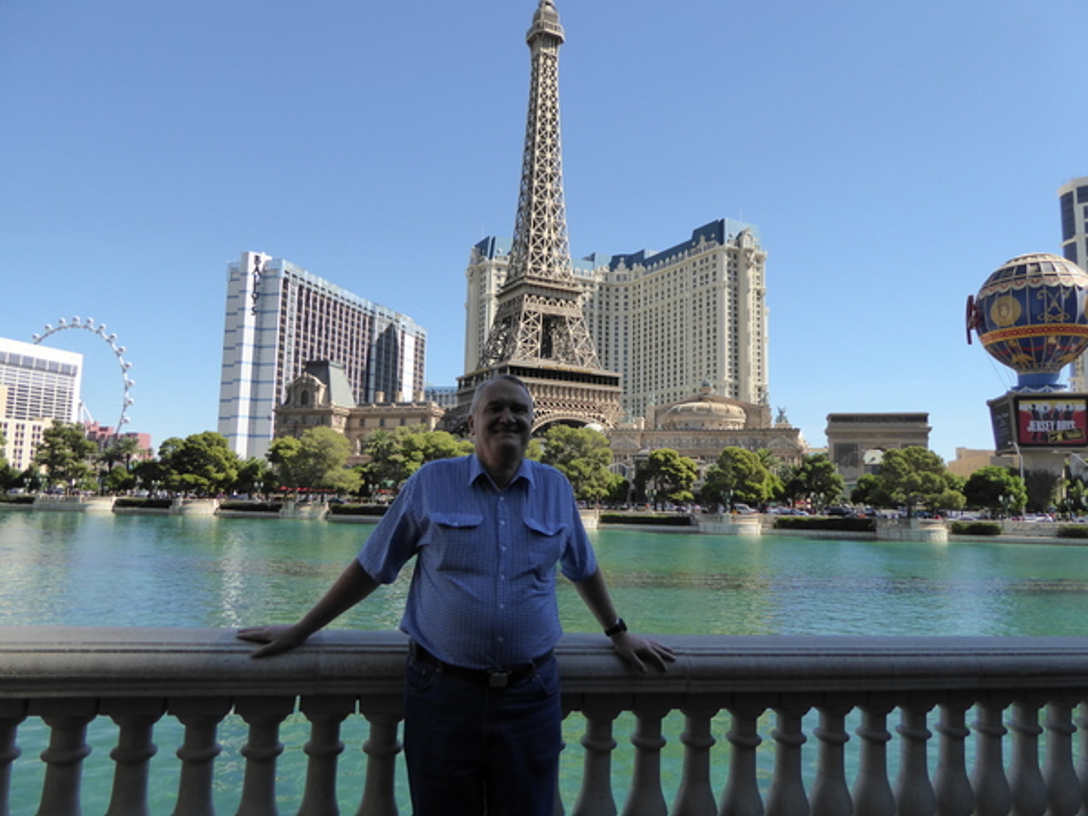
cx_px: 544
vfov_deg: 54.9
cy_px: 408
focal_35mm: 25
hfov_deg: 69.4
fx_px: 786
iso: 200
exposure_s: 1/1000
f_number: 3.3
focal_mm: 4.3
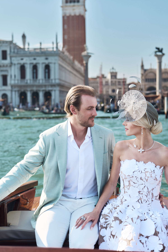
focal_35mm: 50
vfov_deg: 39.6
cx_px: 84
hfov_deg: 27.0
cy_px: 126
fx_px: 350
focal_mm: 50
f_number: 3.2
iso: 160
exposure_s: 1/1600
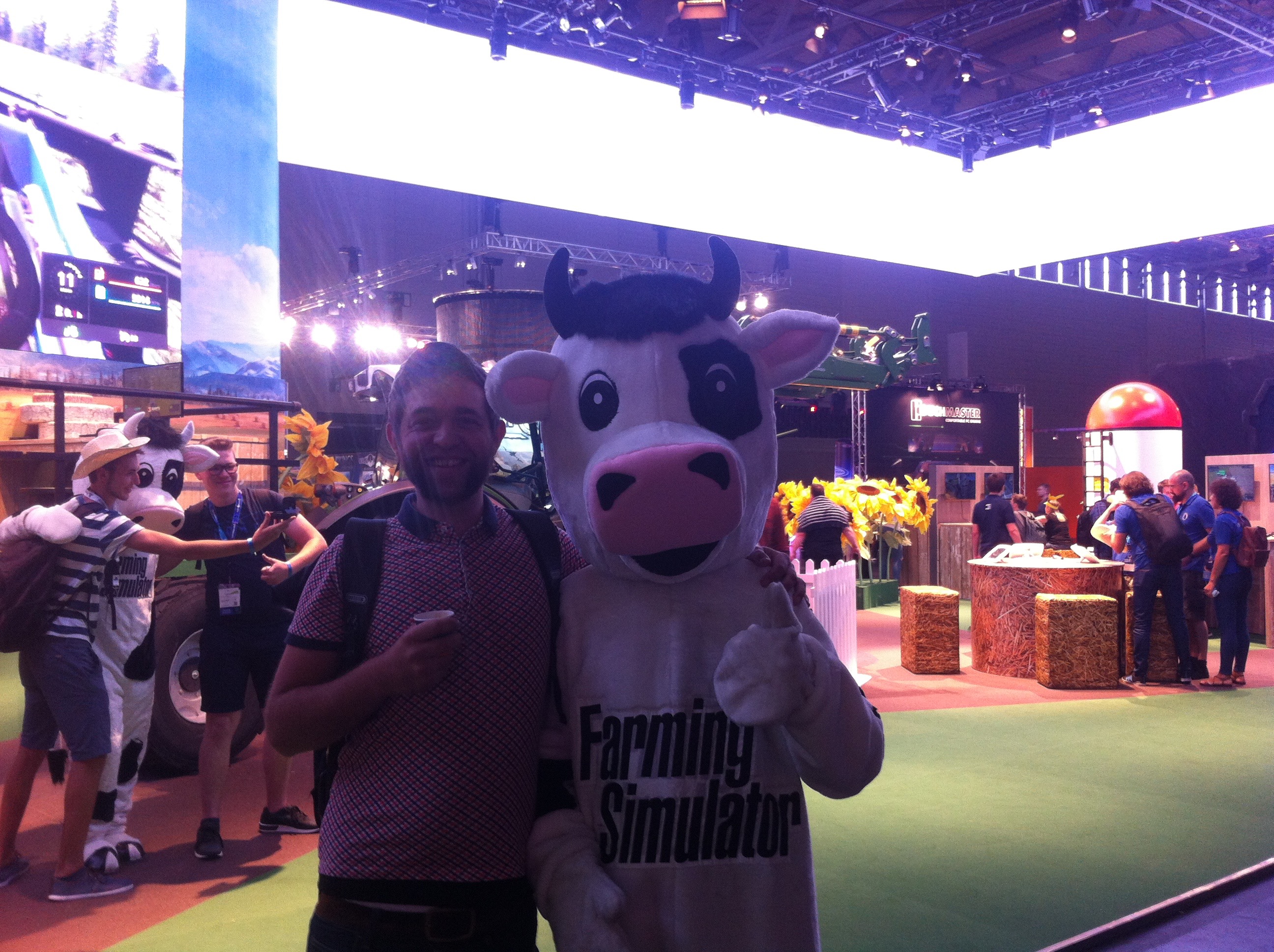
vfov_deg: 40.6
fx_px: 1286
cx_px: 637
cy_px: 476
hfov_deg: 52.7
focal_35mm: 35
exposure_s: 1/15
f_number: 2.8
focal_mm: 3.85
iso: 100
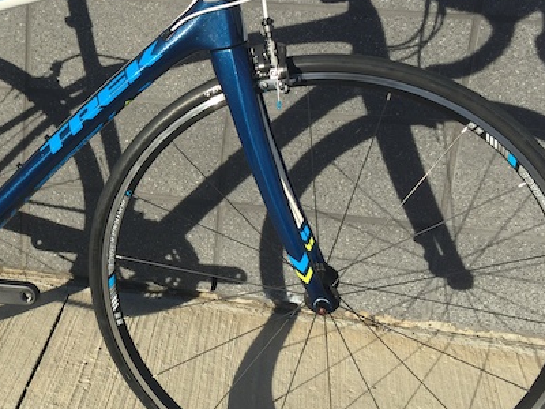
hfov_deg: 31.1
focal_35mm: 58
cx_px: 15
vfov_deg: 25.1
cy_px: 127
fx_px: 913
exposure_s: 1/1276
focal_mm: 4.15
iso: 32
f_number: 2.2
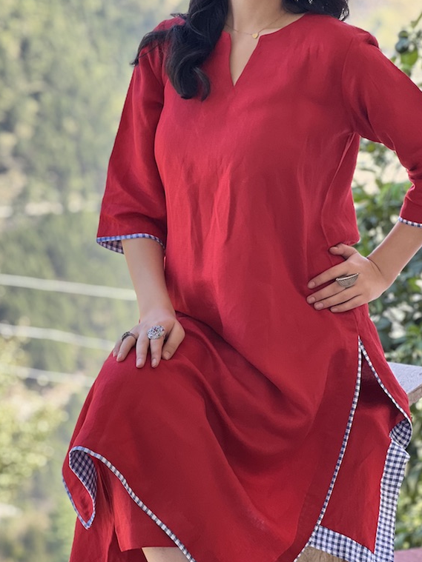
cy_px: 228
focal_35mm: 101
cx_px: 161
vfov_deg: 19.4
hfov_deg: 14.6
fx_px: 1642
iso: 50
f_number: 2.8
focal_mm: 9
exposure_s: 1/121
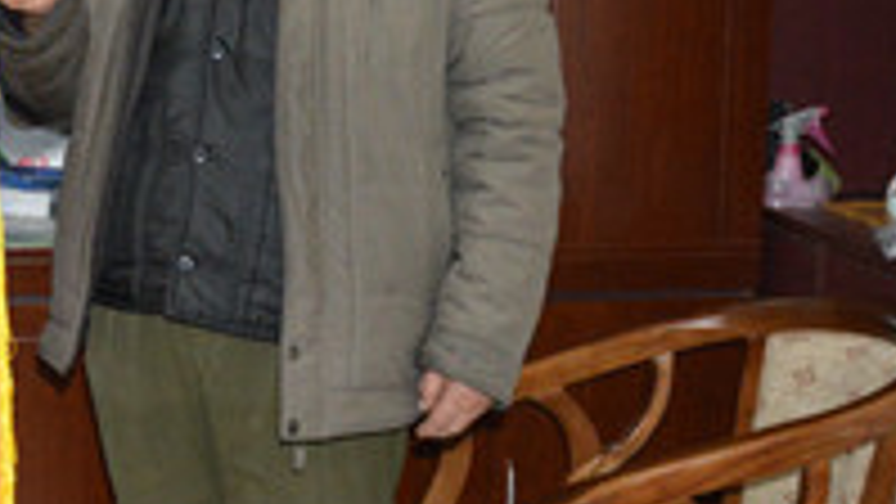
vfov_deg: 14.2
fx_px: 2020
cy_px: 166
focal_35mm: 85
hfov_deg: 22.7
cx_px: -216
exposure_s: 1/60
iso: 1800
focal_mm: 18
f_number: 3.5
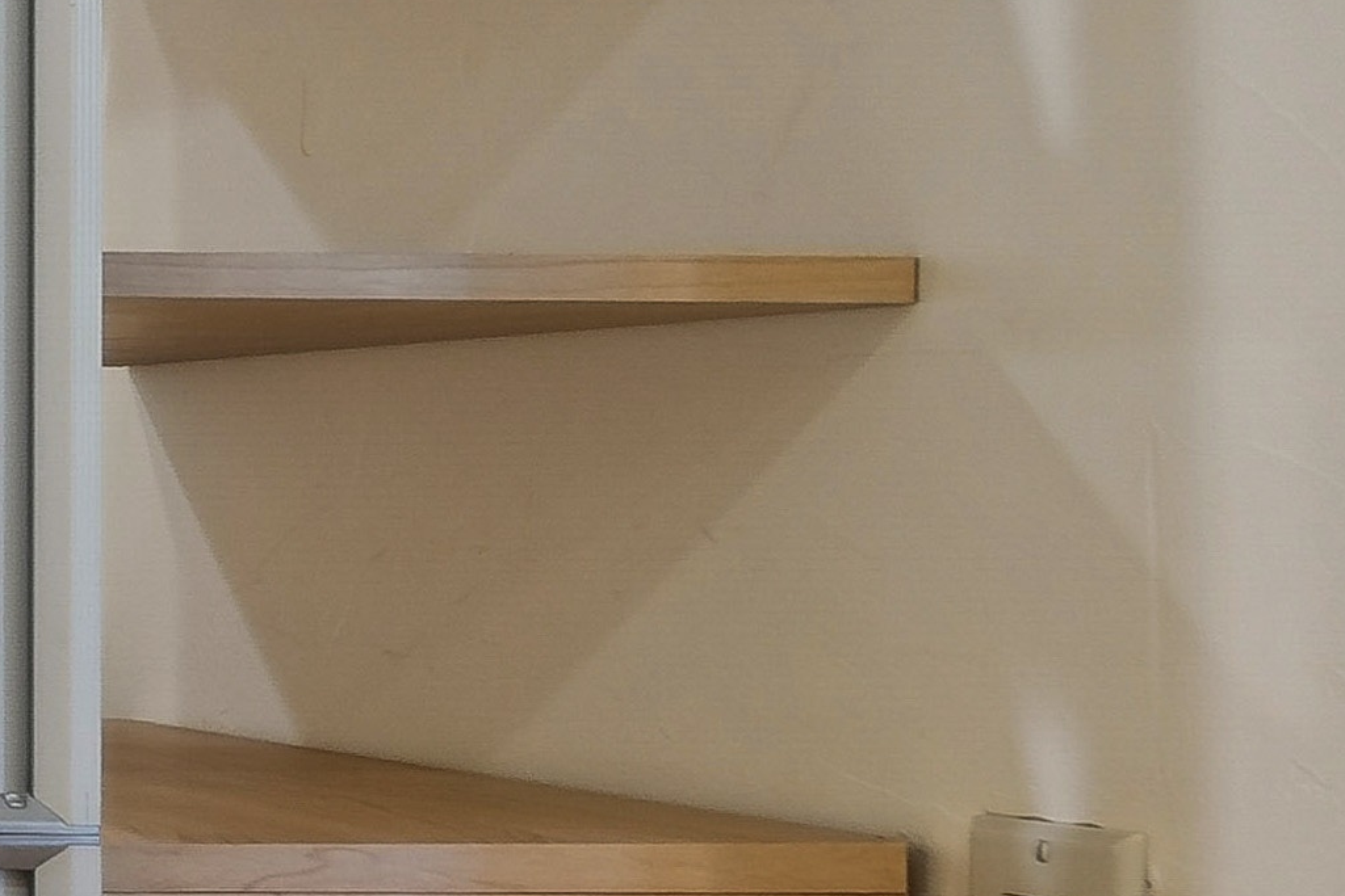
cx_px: -1964
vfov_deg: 15.7
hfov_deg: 14.4
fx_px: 3251
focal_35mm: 87
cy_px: 464
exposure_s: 1/8
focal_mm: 11
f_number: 6.3
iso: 200
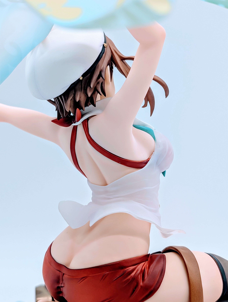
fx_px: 429
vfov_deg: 38.9
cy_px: 151
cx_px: 114
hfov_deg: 29.7
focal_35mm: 49
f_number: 1.68
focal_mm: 6.9
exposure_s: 1/46.3
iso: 25
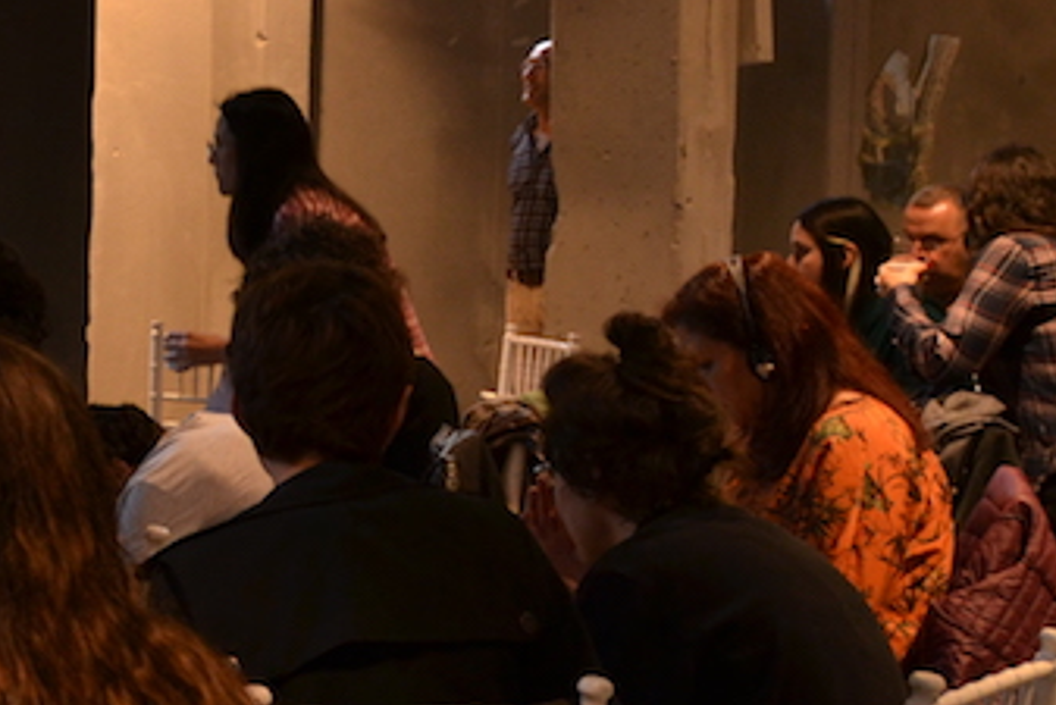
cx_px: -382
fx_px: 2348
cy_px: 277
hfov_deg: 22.2
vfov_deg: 17.1
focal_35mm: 80
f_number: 3.5
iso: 400
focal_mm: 18
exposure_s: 1/40
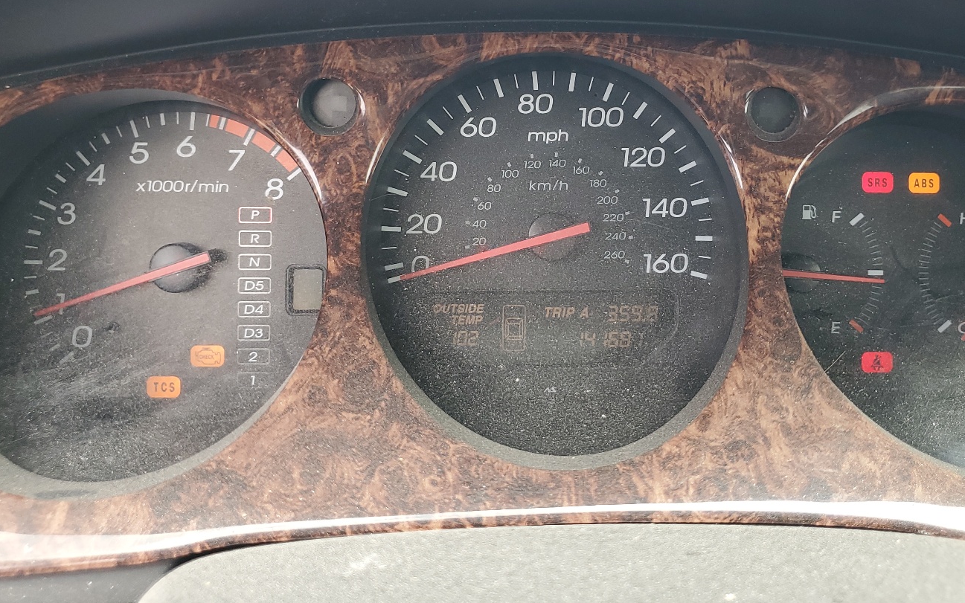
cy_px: 237
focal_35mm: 34
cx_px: 545
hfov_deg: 56.5
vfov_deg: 37.1
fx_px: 894
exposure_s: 1/120
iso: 57
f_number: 1.5
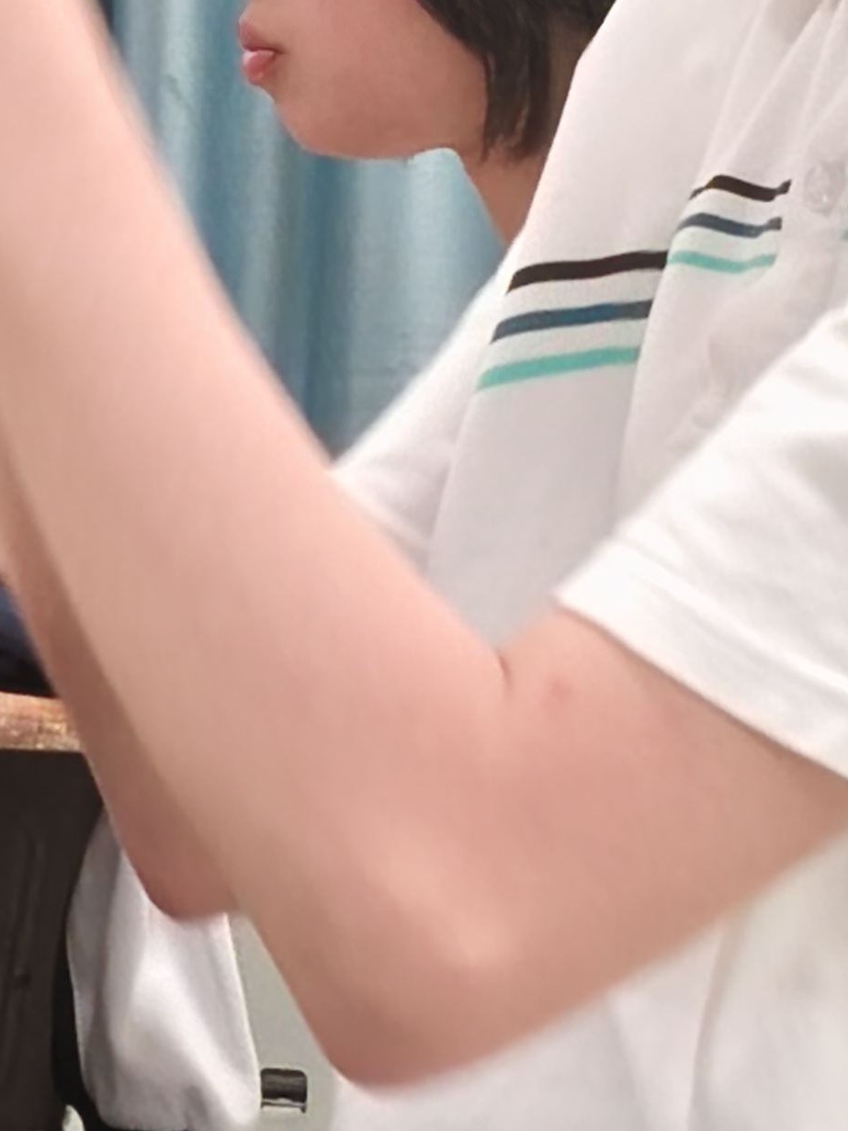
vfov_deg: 11.4
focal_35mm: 173
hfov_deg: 8.5
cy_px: 517
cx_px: -209
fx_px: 5652
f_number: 1.5
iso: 500
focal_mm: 4.94
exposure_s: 1/50
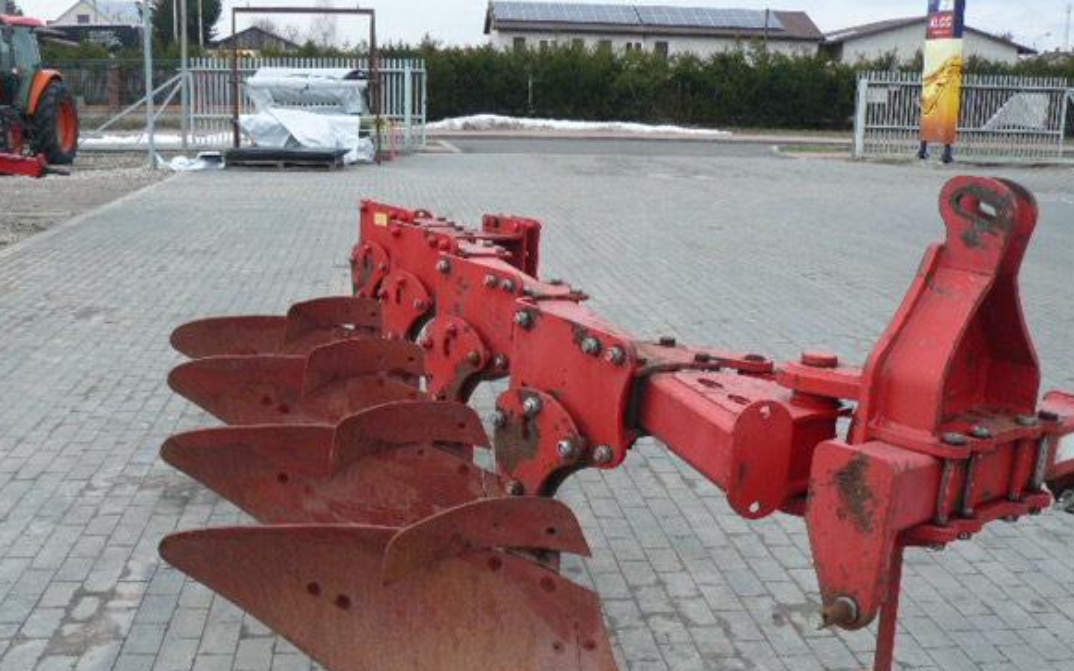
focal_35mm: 42
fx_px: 1229
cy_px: 442
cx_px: 523
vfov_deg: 30.3
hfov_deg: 47.2
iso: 100
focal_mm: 6
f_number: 3.2
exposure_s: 1/125
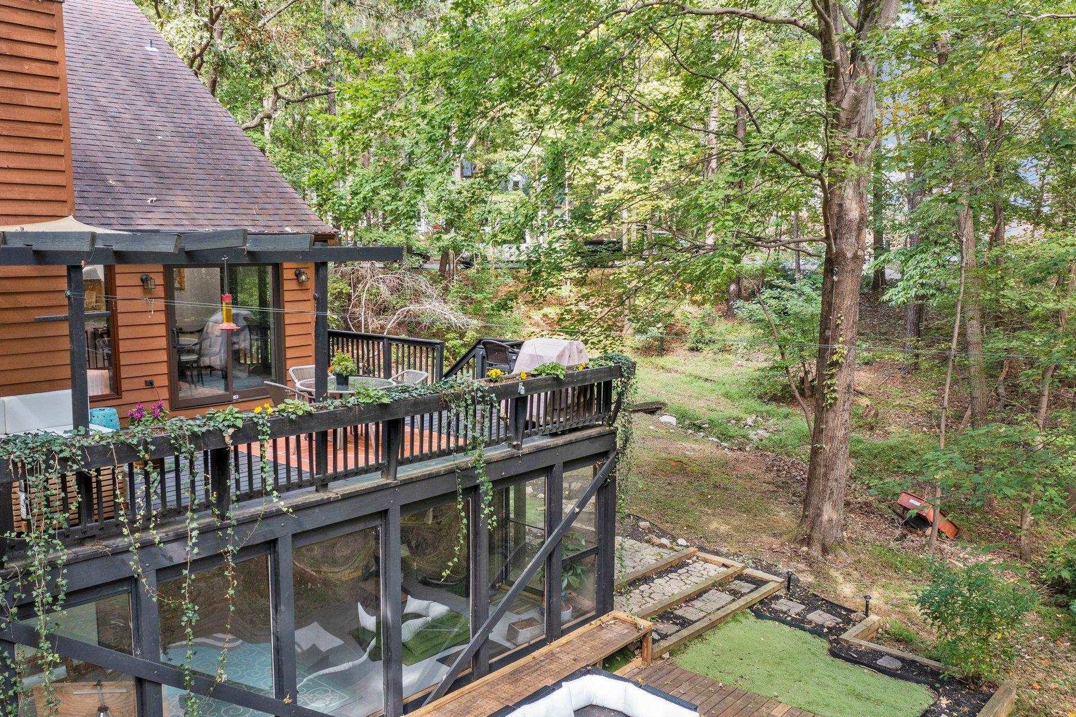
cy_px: 389
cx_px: 488
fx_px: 926
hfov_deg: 60.2
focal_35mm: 31
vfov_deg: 42.3
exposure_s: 1/40
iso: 100
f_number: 3.2
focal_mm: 10.26
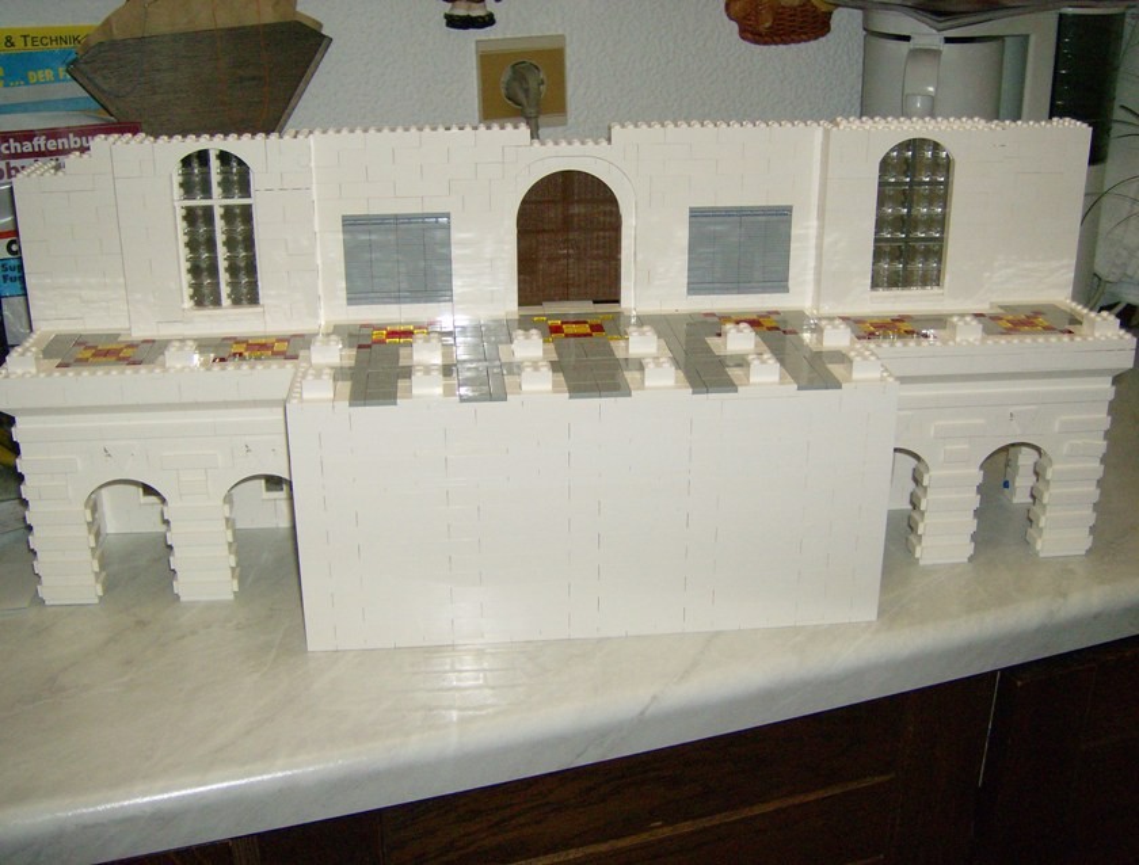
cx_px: 570
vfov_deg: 38.0
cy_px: 432
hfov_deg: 48.8
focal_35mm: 38
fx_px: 1256
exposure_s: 1/66.6
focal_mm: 6.4
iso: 200
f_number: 2.9
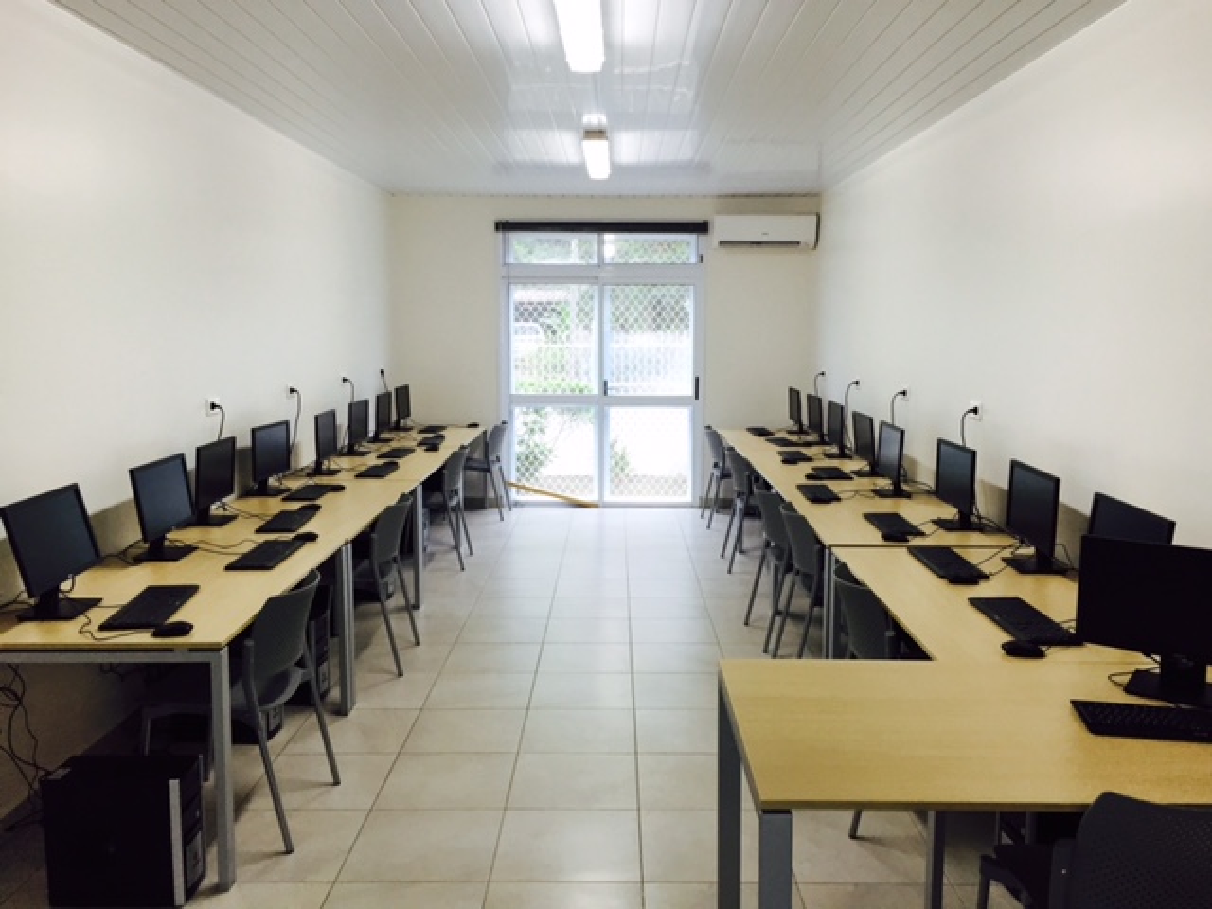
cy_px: 454
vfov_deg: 48.2
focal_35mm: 29
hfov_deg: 61.7
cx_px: 606
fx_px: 1015
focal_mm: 4.15
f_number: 2.2
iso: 40
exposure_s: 1/30
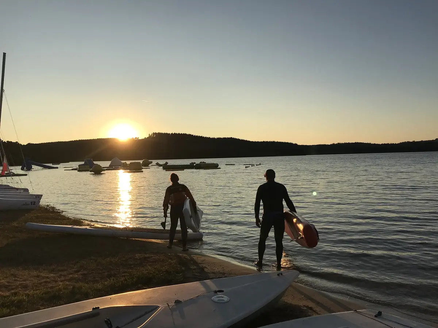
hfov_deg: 63.4
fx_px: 354
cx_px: 219
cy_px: 164
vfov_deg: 49.7
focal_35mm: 28
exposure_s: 1/3546
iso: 20
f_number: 1.8
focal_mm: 3.99
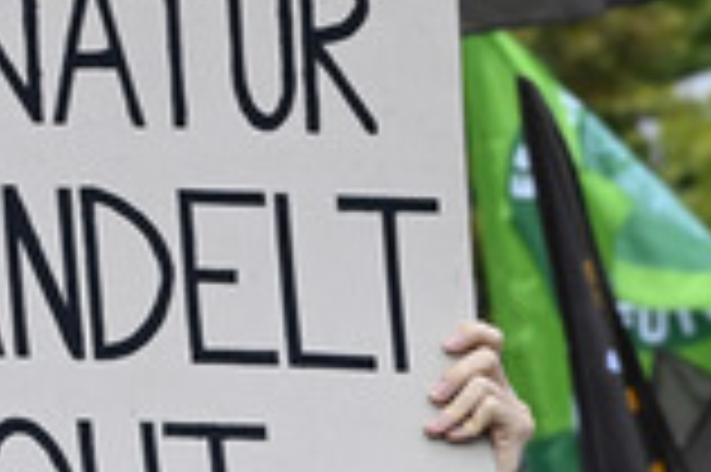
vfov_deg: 1.9
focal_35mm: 714
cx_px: -43
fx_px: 14087
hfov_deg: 2.9
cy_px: 216
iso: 1000
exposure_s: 1/250
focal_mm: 250
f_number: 16
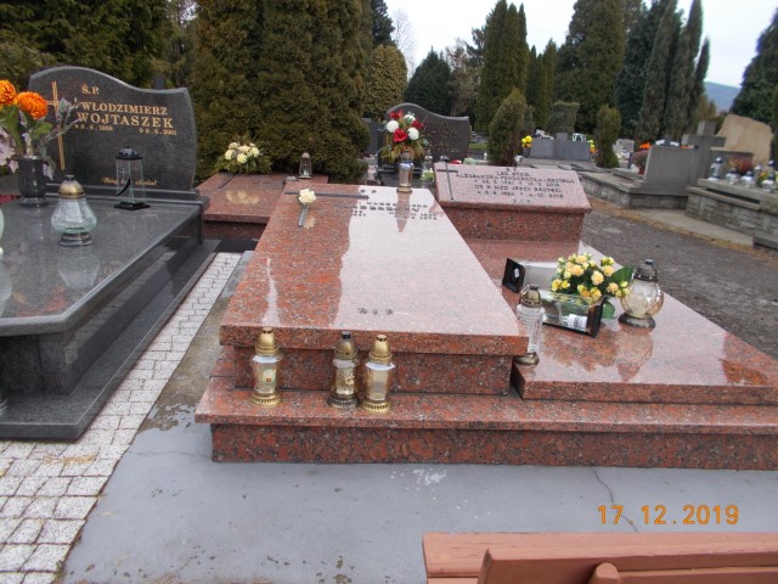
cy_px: 292
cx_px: 389
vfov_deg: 53.1
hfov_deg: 67.3
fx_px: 584
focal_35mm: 26
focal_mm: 4.6
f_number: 3.2
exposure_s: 1/125
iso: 80
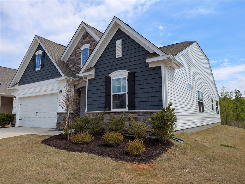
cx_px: 122
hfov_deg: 71.5
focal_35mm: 24
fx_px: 170
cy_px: 92
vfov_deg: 56.9
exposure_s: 1/1176
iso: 20
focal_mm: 6.9
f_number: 1.68
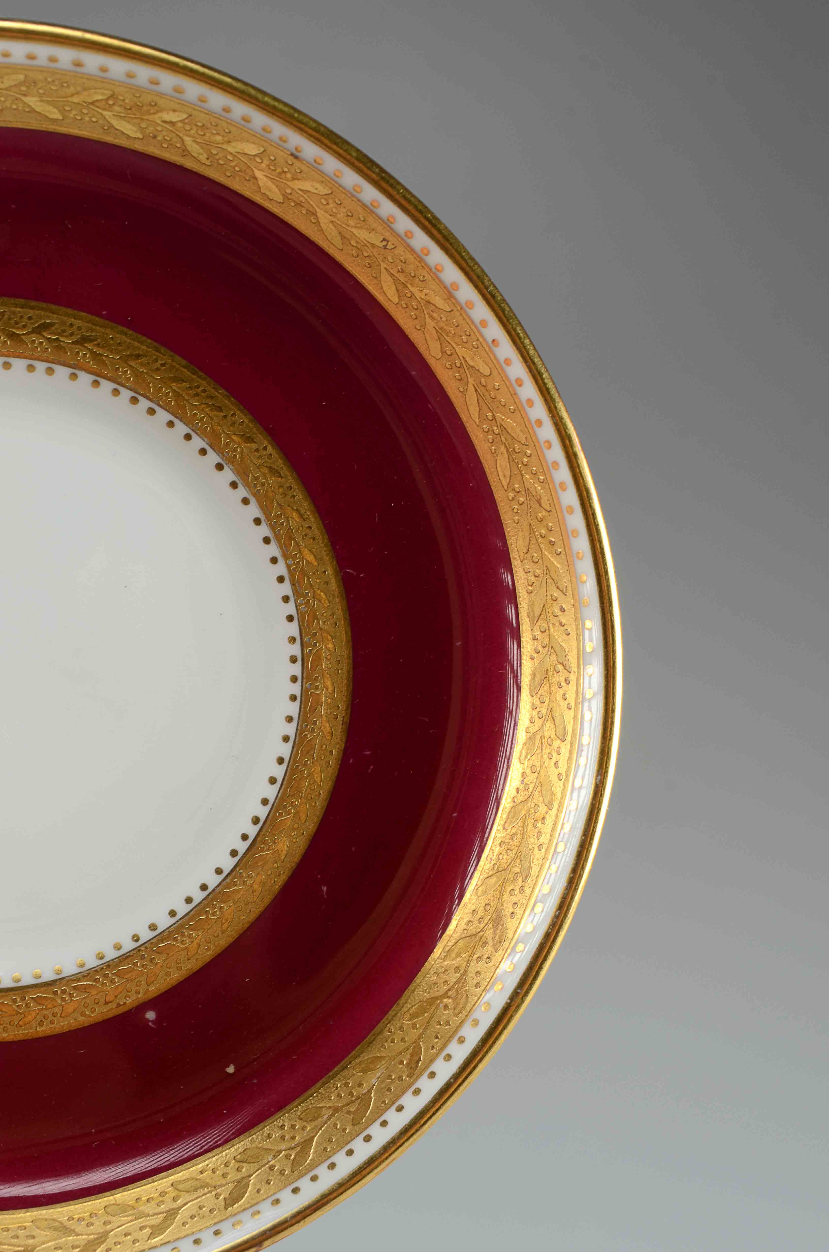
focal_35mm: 68
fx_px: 2342
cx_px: 414
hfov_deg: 20.1
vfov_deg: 29.9
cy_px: 626
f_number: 13
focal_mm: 45
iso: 100
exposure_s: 1/80
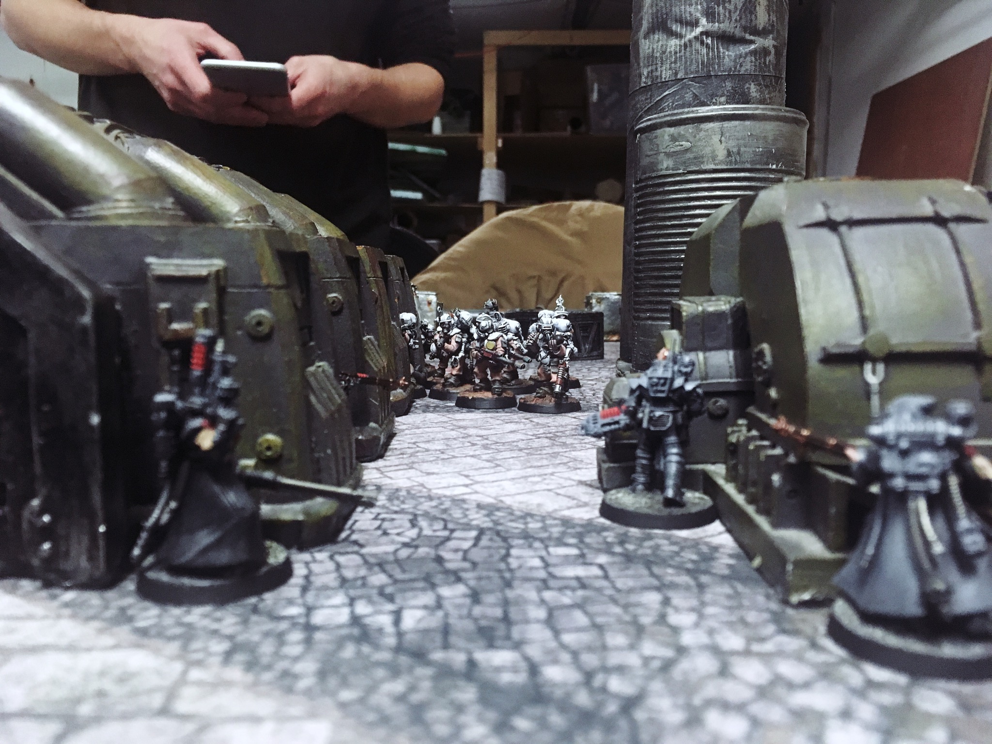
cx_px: 496
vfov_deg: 48.2
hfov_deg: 61.7
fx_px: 831
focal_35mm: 29
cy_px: 372
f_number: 2.2
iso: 200
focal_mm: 4.15
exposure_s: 1/30
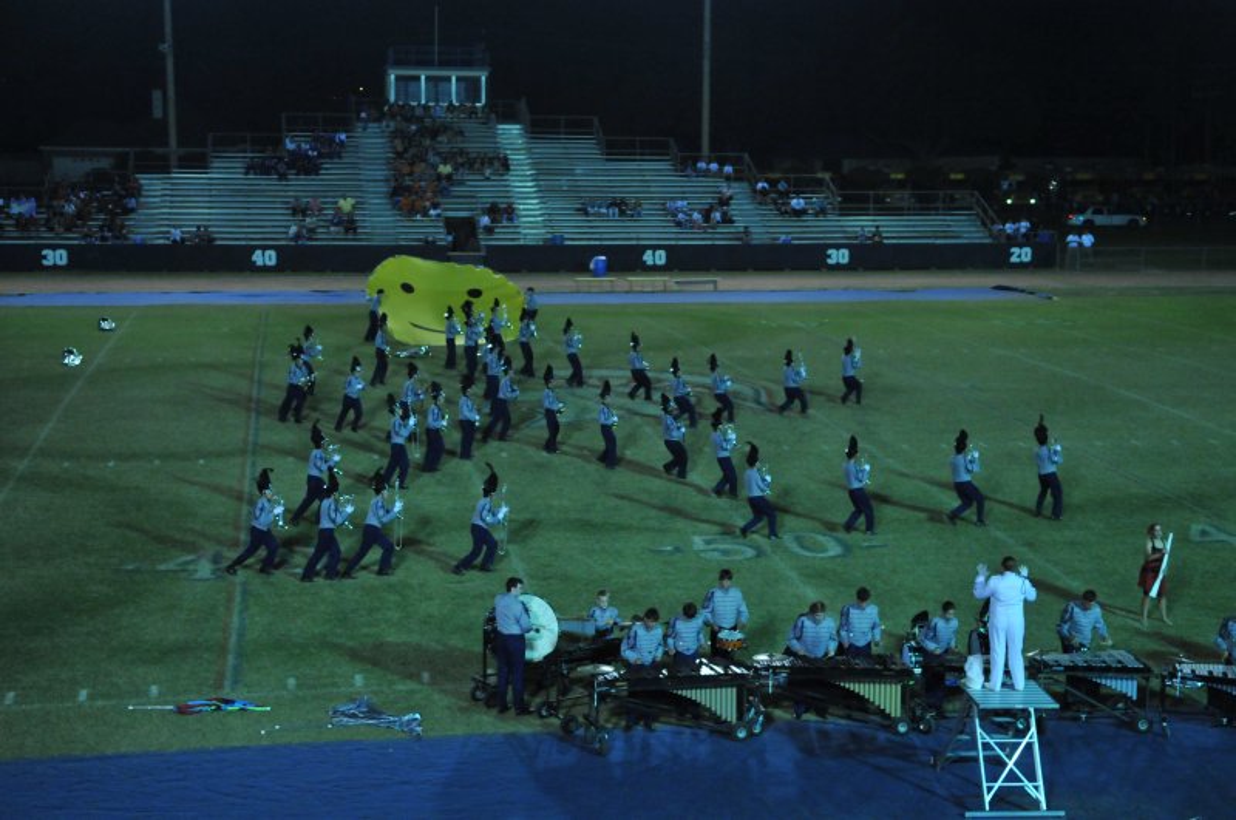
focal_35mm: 57
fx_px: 1954
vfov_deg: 23.7
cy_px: 410
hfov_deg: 35.1
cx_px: 618
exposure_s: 1/320
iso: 1600
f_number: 2.8
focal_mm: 38
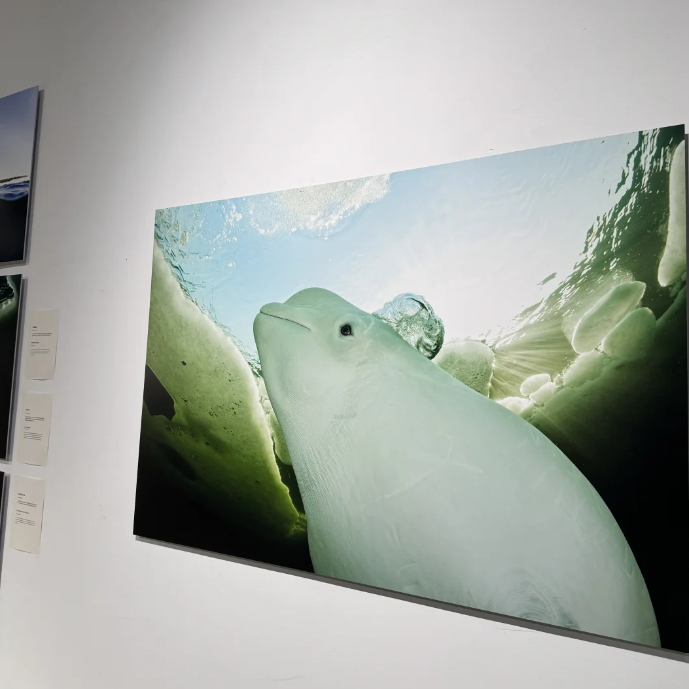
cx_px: 351
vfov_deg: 55.6
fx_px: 653
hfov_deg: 55.6
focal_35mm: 29
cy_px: 322
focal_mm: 6.76
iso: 100
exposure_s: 1/100
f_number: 1.78
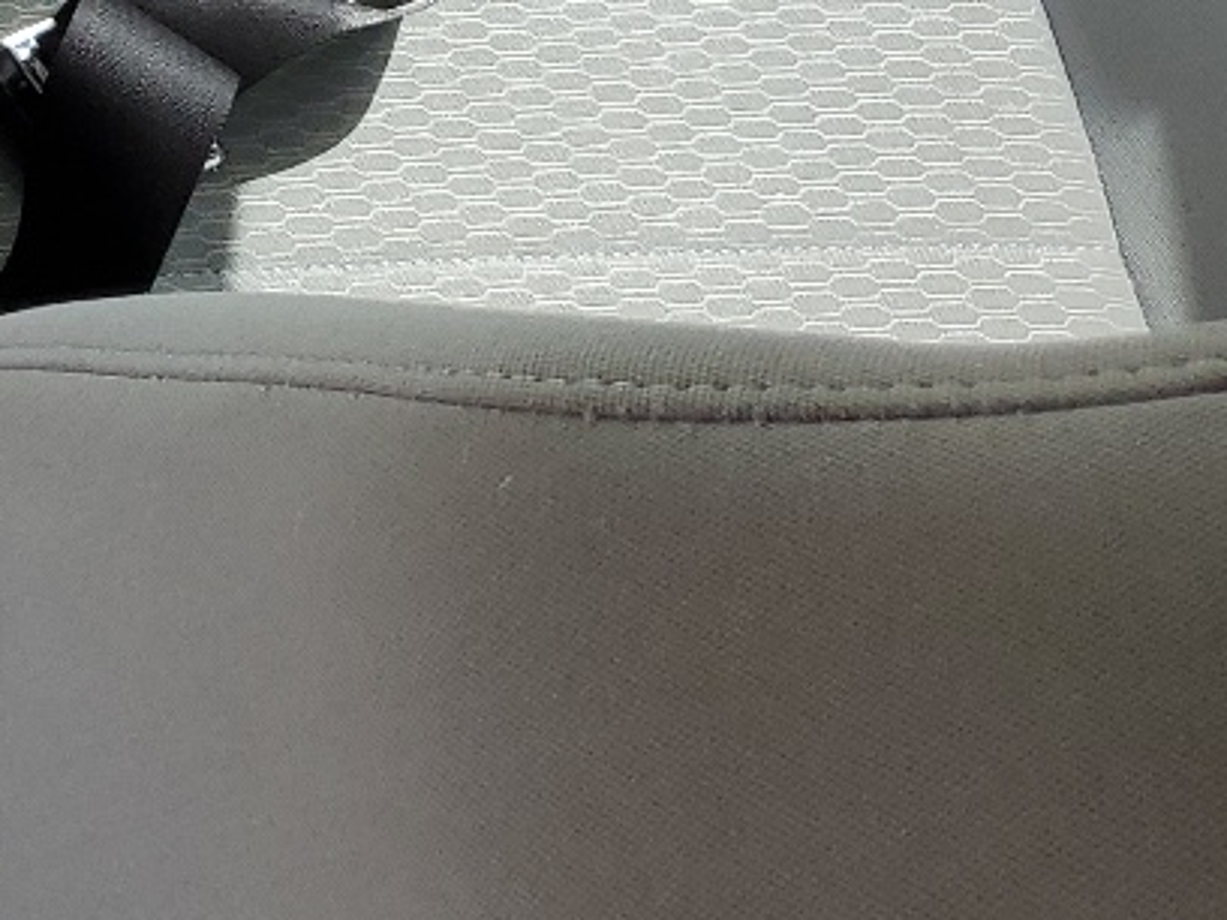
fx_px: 3615
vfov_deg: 13.6
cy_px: -505
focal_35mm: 102
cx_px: -1022
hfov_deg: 16.1
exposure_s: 1/152
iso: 50
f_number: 1.5
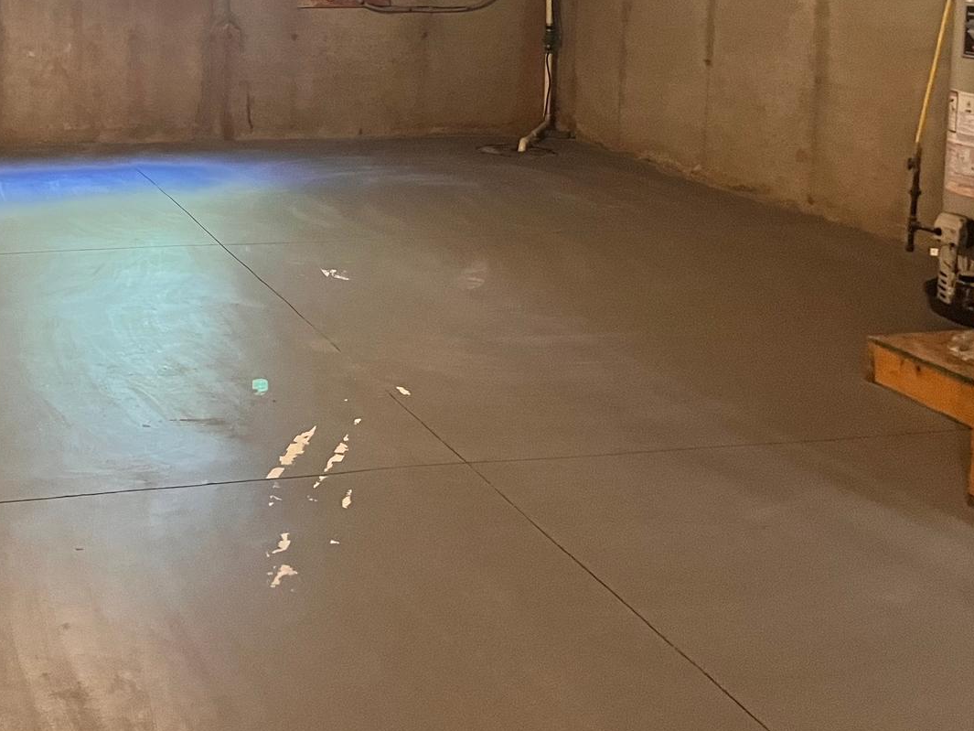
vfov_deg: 27.9
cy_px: 55
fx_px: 1407
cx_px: 151
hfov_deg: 36.4
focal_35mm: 50
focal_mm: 5.1
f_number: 1.6
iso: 500
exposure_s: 1/40
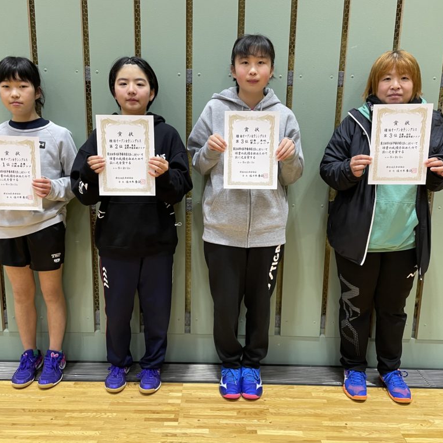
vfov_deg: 52.5
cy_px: 223
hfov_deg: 52.5
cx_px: 214
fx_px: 449
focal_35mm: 31
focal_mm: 4.2
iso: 125
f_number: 1.6
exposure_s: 1/50
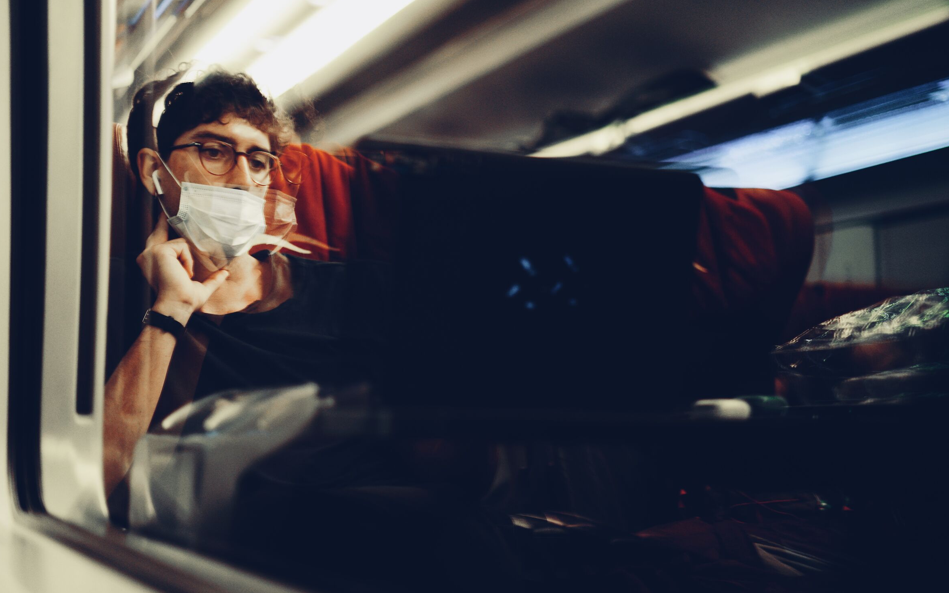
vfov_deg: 24.9
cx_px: 479
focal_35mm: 52
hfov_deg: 38.9
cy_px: 304
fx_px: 1345
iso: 500
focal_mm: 50
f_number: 1.8
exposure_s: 1/40
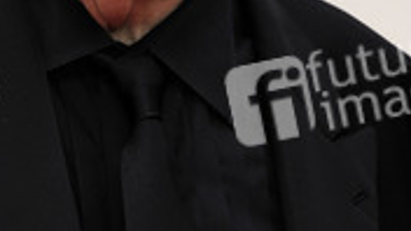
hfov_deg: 3.0
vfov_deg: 1.7
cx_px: 134
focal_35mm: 716
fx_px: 7803
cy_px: -26
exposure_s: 1/200
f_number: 7.1
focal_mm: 300
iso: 800
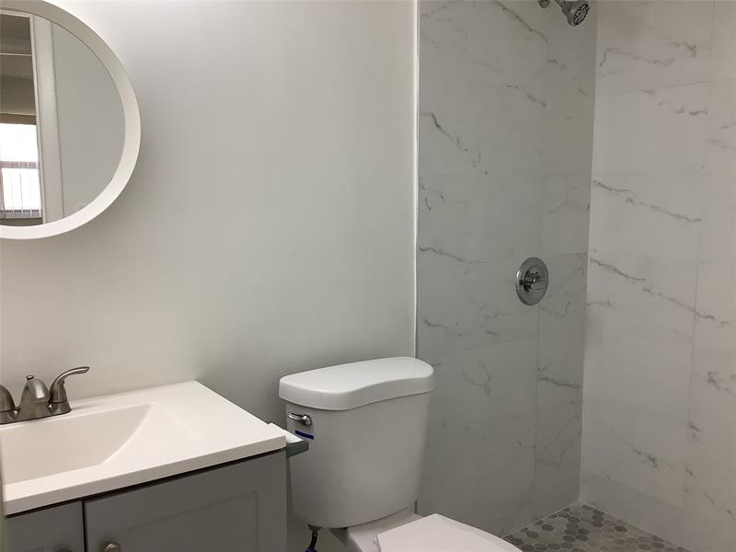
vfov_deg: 45.4
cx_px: 368
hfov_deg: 58.4
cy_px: 276
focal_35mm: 31
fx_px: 659
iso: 80
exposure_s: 1/60
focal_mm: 3.3
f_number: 2.4
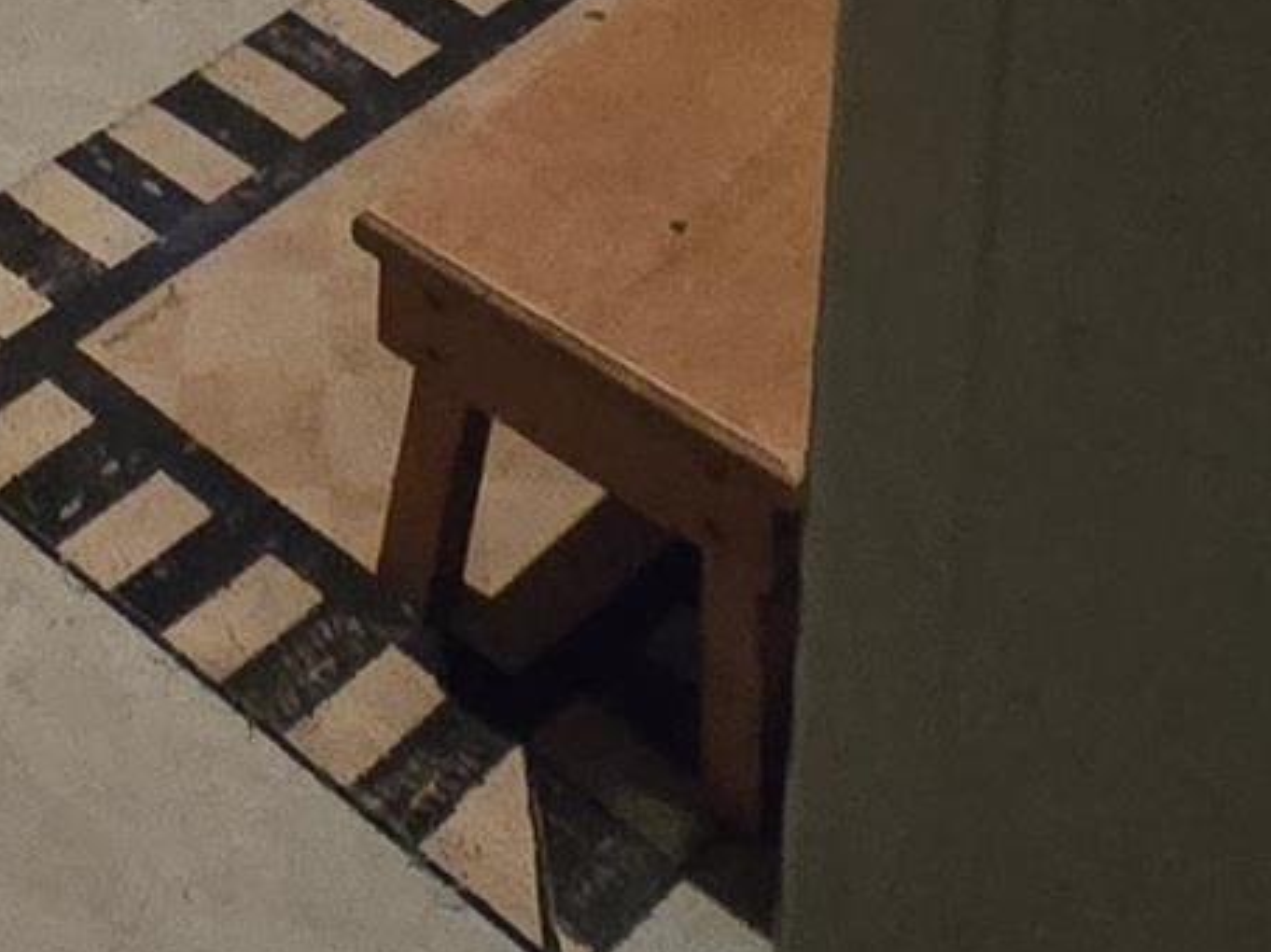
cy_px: -1722
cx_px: -115
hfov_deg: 21.2
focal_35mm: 88
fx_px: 3229
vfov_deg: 11.6
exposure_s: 1/30
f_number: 2.2
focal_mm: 2.2
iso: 1250
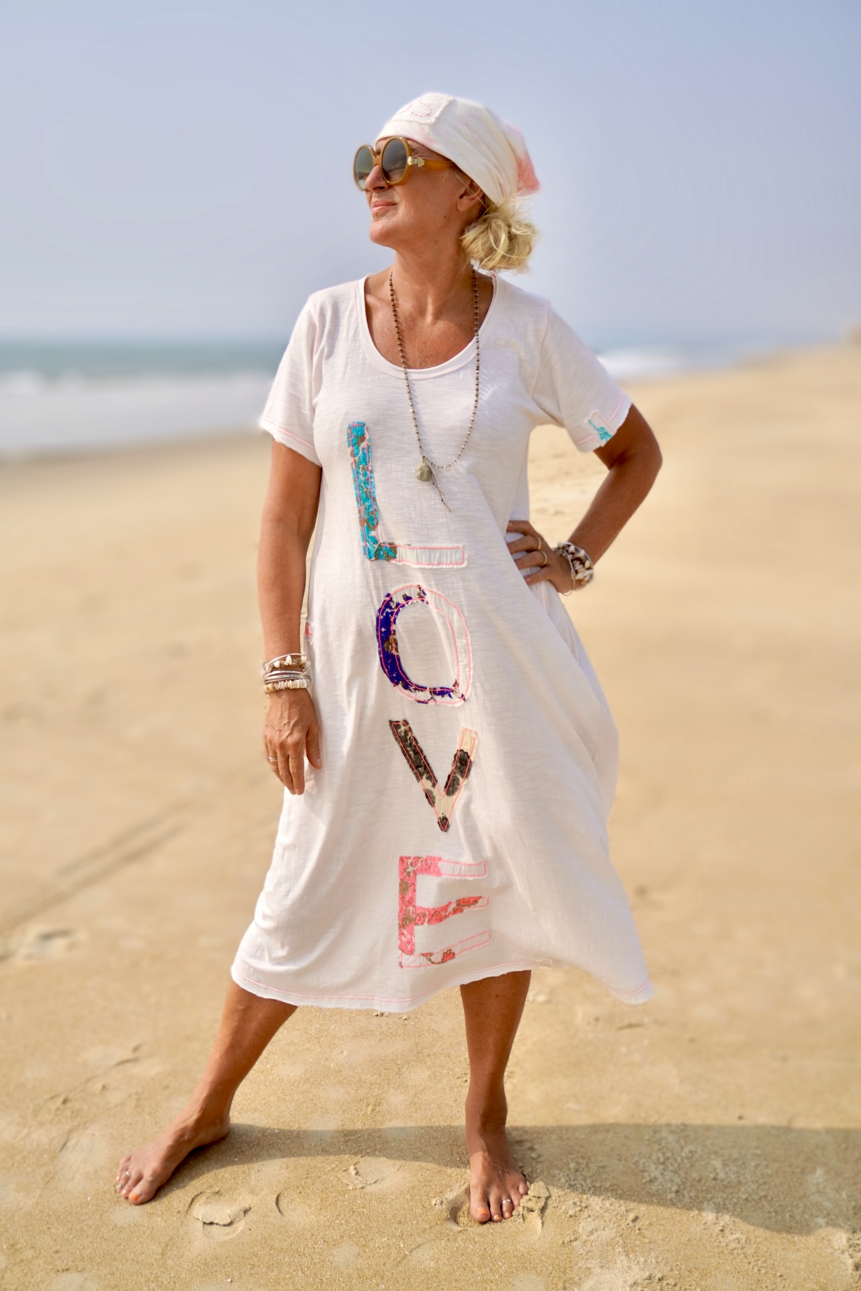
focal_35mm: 36
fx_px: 1291
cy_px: 646
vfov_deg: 53.1
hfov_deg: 36.9
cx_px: 430
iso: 100
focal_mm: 24
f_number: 4.5
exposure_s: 1/2000
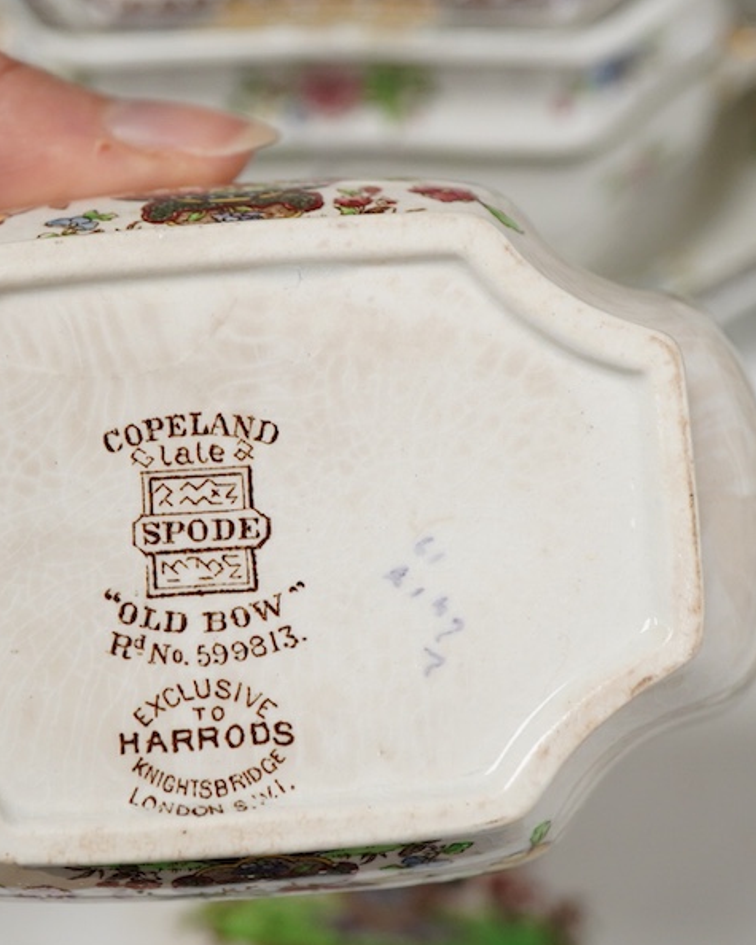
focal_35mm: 64
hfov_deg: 23.7
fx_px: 1790
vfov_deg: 29.6
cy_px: 476
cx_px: 228
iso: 1250
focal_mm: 30
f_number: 9
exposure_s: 1/125
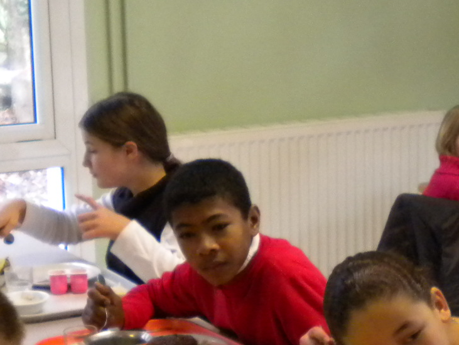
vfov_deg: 15.0
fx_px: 1300
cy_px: 253
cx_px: 247
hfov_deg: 20.0
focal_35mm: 98
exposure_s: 1/45
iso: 400
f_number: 3.1
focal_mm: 6.3
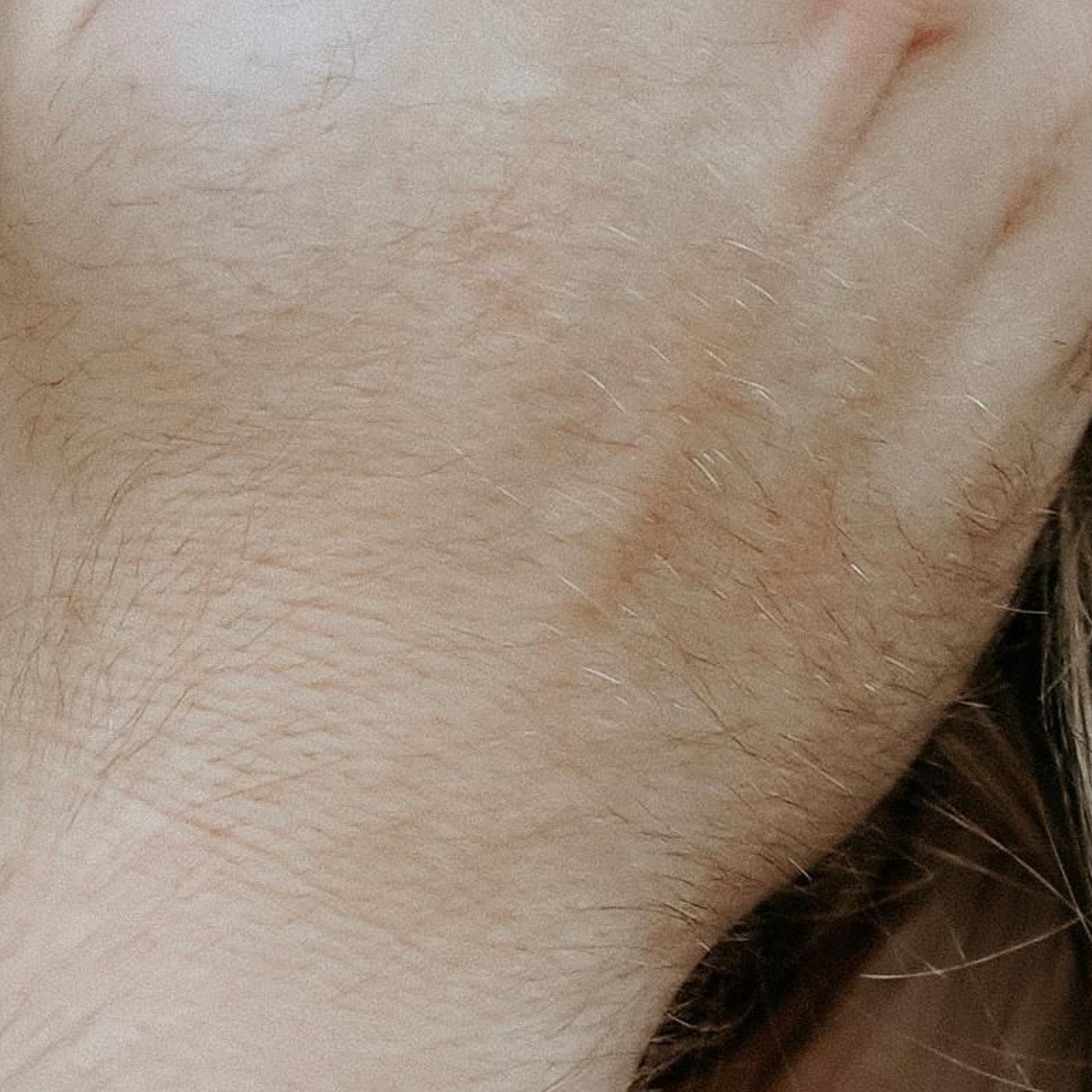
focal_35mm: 186
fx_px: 6638
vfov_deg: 9.2
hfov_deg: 9.0
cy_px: -534
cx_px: -932
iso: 200
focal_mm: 29
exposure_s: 1/160
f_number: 4
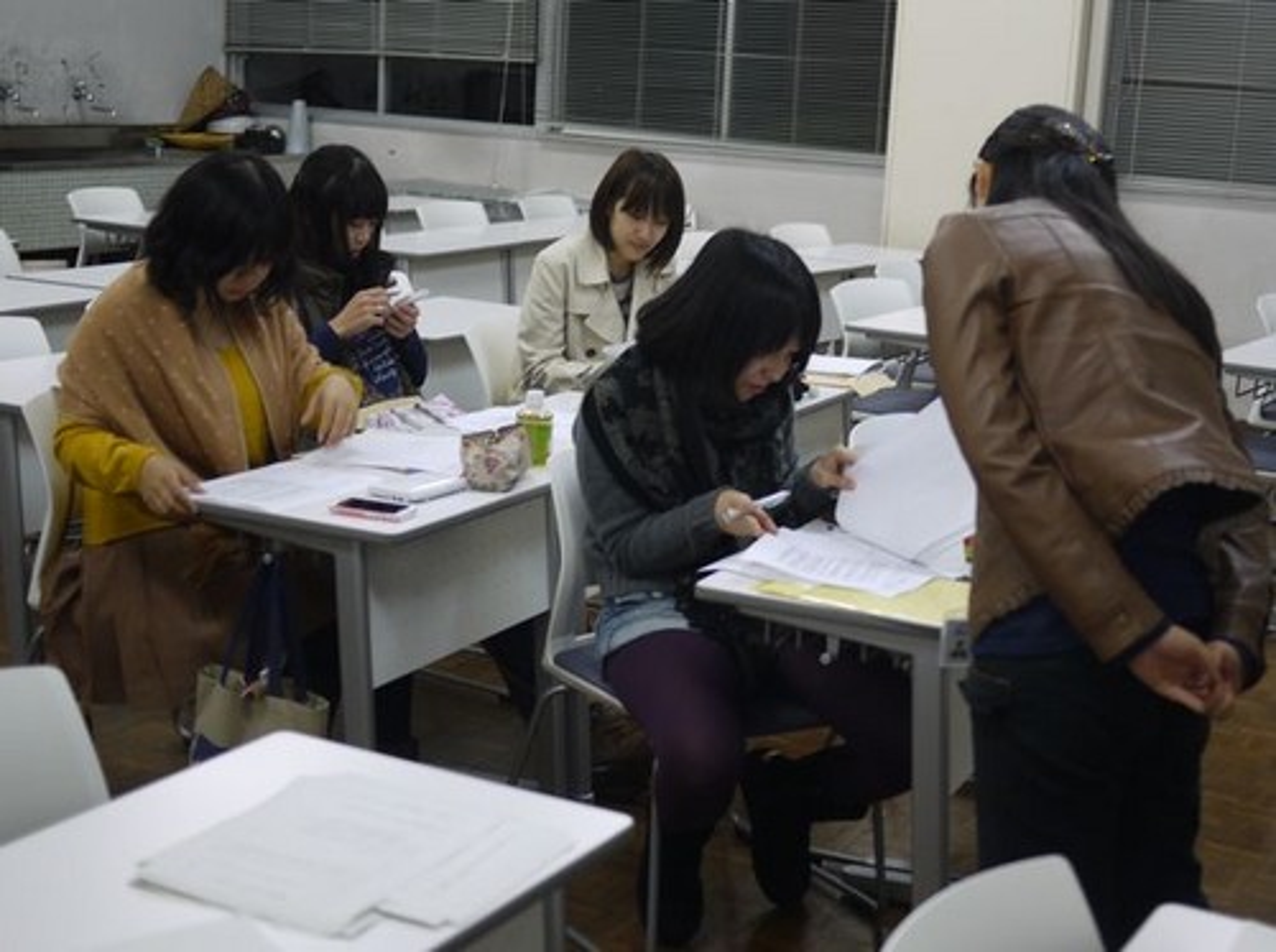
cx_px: 638
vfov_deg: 35.8
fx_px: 1472
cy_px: 476
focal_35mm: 40
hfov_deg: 46.9
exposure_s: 1/50
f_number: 1.8
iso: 100
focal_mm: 20
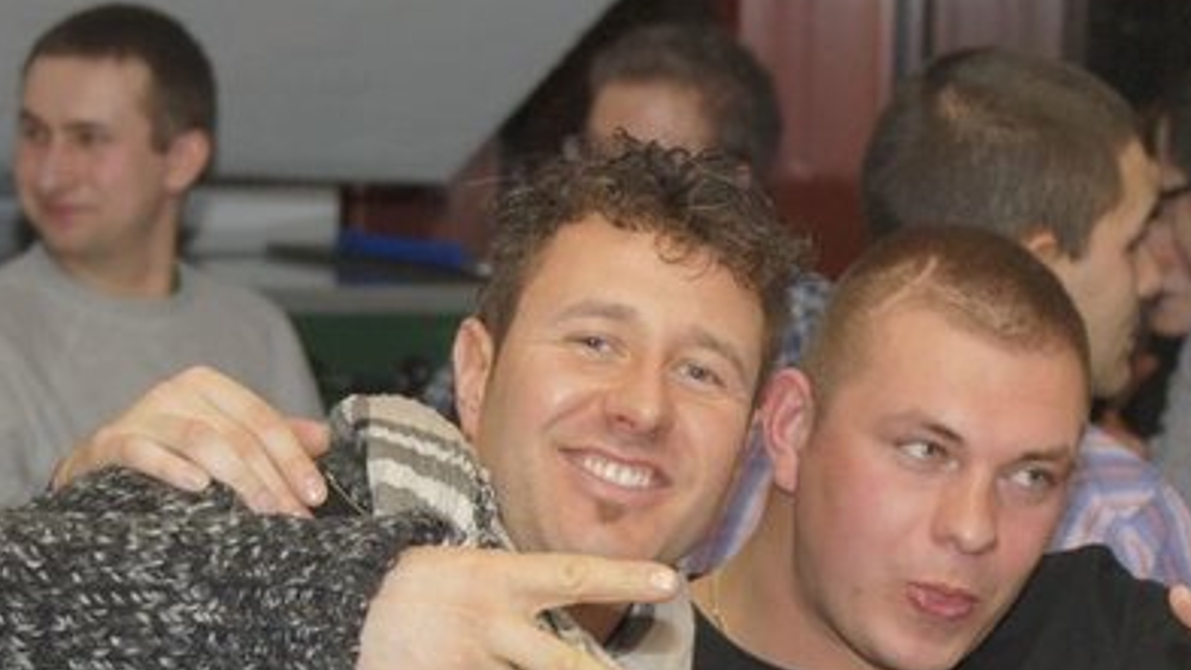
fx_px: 6154
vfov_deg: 6.2
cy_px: 628
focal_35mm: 195
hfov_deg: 11.1
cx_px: 670
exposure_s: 1/125
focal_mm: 75
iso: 1600
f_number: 5.6
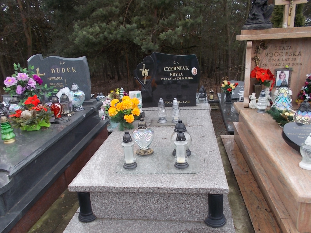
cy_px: 120
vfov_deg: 49.7
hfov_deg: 63.5
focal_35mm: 28
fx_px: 252
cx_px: 156
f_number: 3.2
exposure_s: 1/200
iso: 80
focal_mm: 4.6
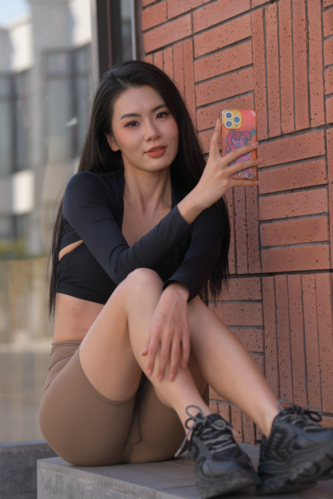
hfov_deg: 13.7
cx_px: 166
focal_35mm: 100
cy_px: 250
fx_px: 1387
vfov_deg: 20.4
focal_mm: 100
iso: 250
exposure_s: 1/640
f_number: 4
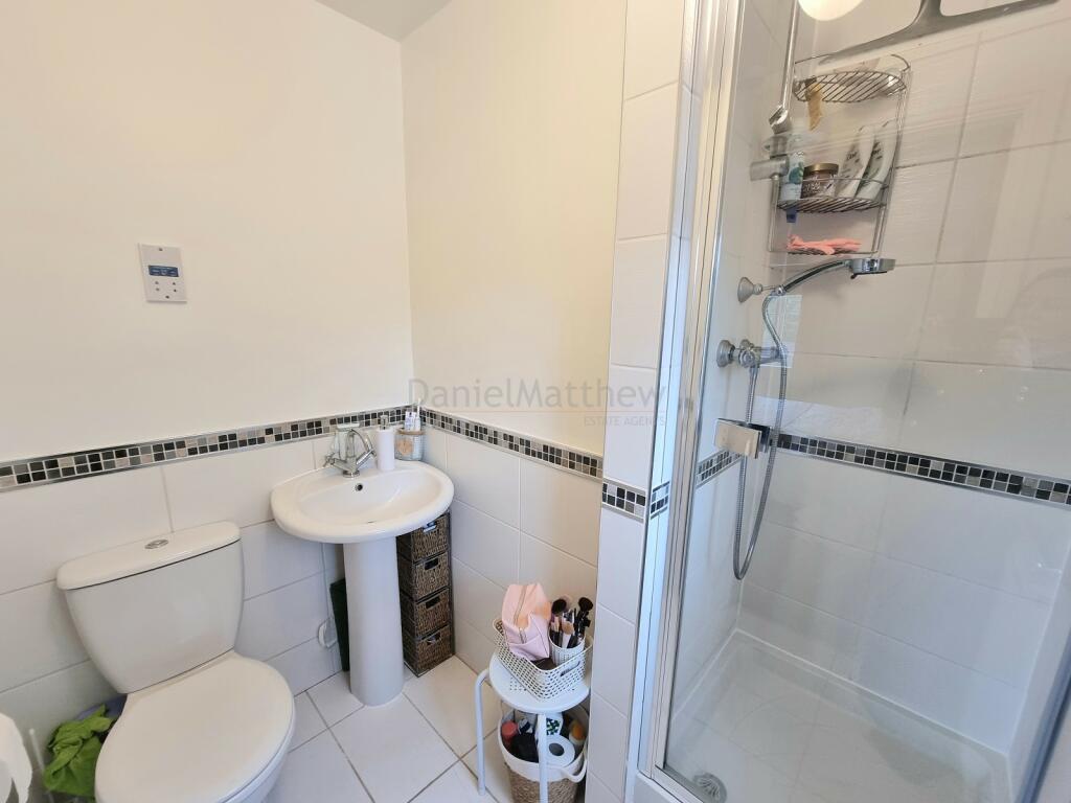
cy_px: 402
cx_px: 536
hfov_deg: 106.2
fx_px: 402
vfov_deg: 89.9
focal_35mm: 13
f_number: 2.2
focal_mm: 2.2
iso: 160
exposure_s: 1/50
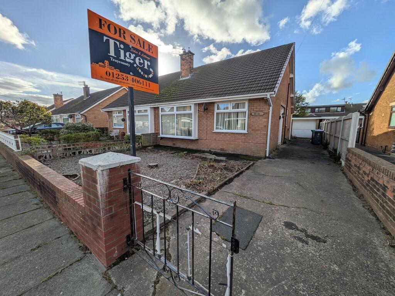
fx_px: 160
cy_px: 148
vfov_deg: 85.7
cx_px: 198
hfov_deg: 102.1
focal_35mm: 14
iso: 37
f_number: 2.2
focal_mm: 1.83
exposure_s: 1/2833
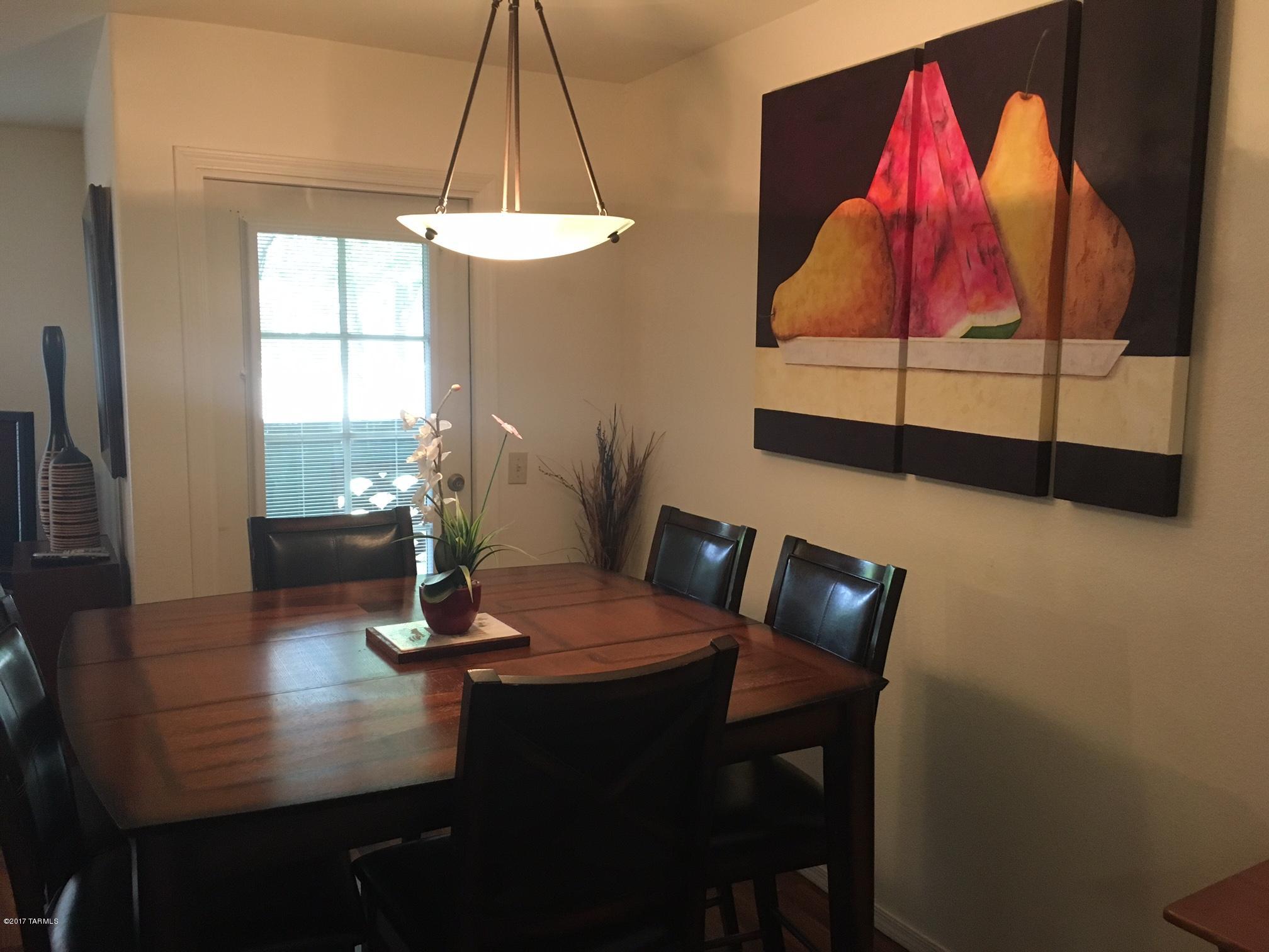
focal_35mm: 29
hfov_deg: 61.7
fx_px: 1063
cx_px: 634
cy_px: 476
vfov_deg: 48.2
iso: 160
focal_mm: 4.15
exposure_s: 1/30
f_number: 2.2
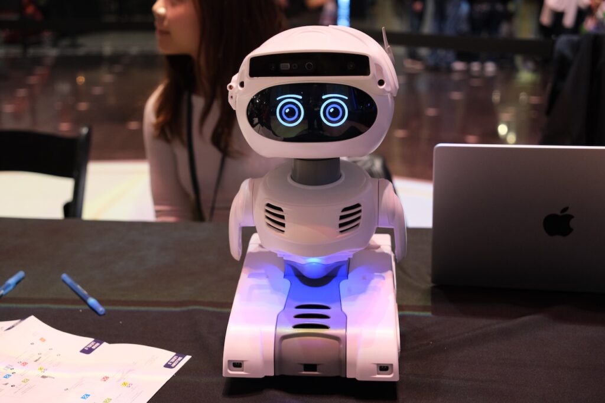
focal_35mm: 44
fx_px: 739
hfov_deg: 44.5
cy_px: 202
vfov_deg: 30.5
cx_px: 302
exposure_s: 1/100
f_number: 2.8
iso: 2000
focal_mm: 29
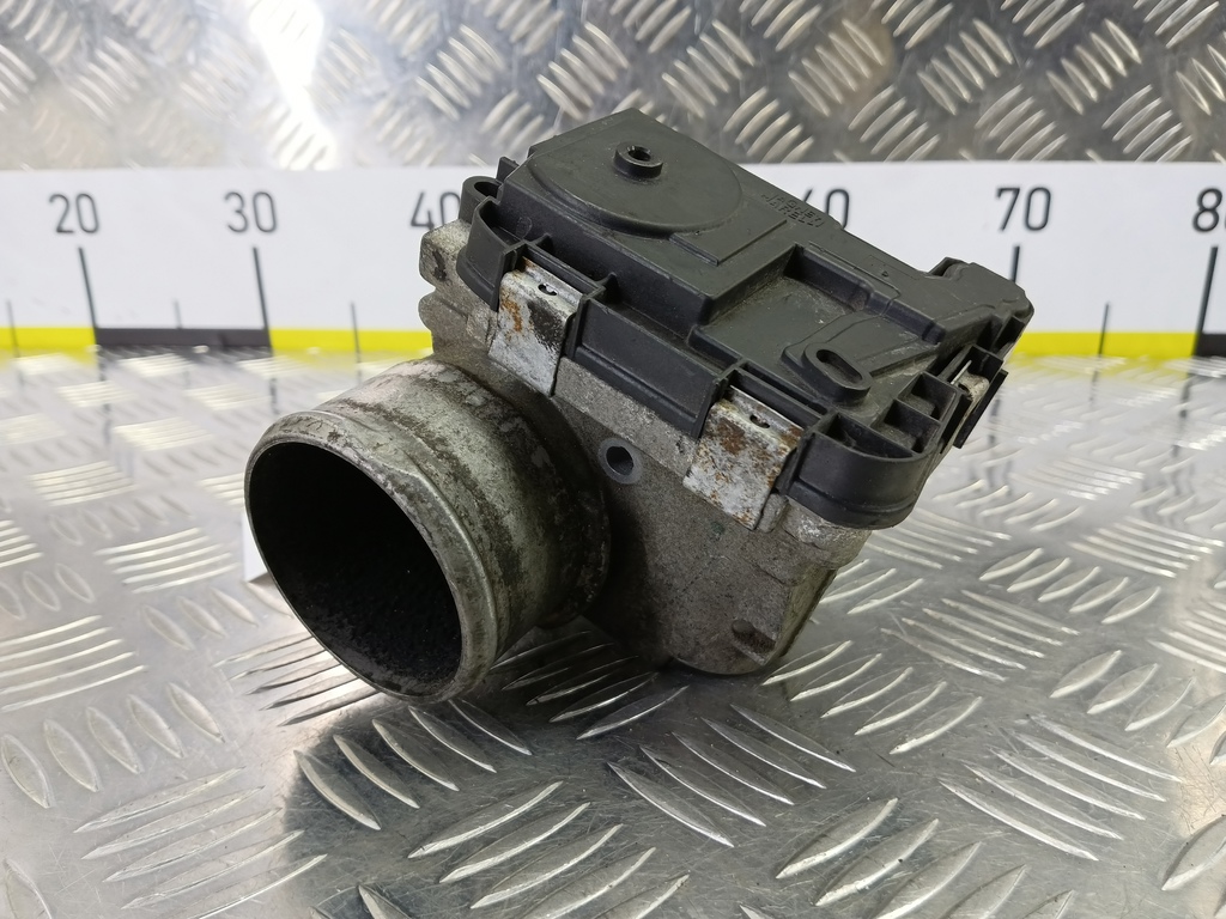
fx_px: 815
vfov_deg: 58.9
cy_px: 460
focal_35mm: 23
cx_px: 613
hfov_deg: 73.9
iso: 193
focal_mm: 4.11
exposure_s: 1/50
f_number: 1.6
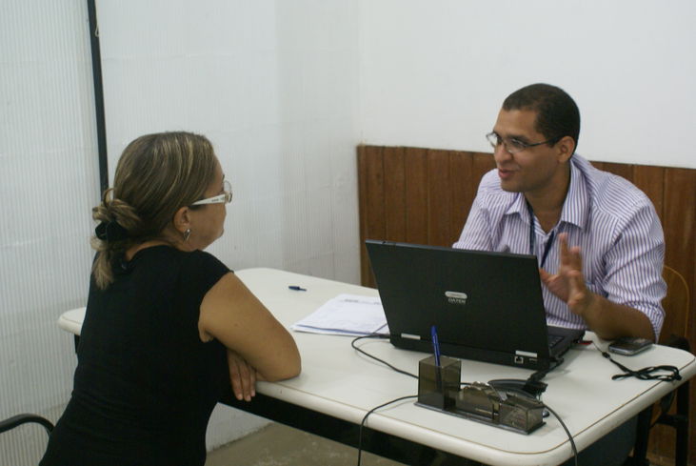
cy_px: 233
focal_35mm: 45
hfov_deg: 43.6
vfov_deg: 29.9
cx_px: 348
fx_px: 871
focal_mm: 30
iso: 400
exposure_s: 1/15
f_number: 5
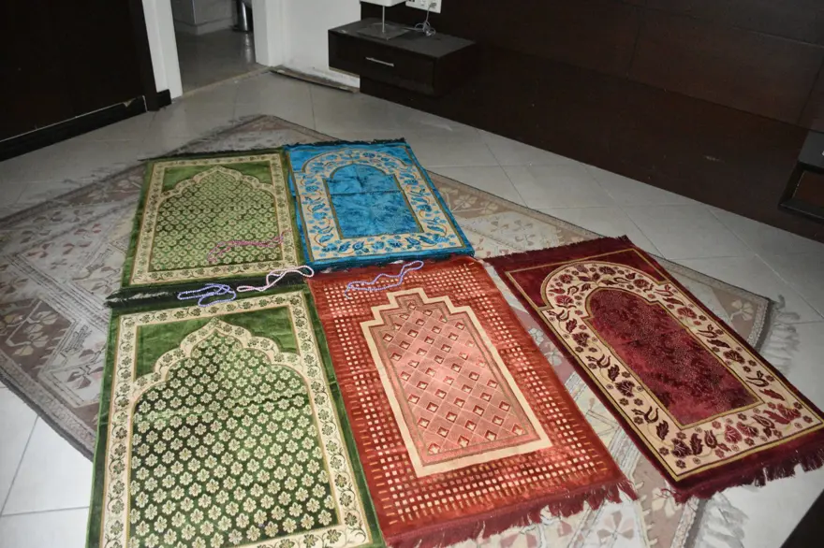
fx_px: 618
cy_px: 274
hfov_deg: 67.4
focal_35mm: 27
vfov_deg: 47.9
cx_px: 412
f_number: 3.5
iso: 6400
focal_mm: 18
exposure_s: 1/60
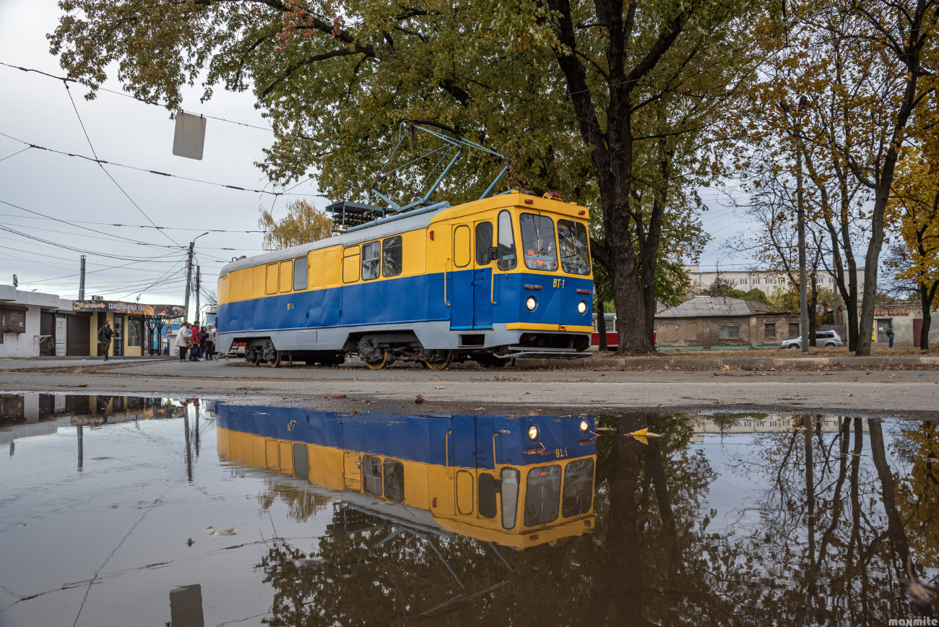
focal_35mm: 30
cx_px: 470
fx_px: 783
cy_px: 314
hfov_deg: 61.9
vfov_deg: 43.6
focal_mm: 30
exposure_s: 1/200
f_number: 6.3
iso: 500
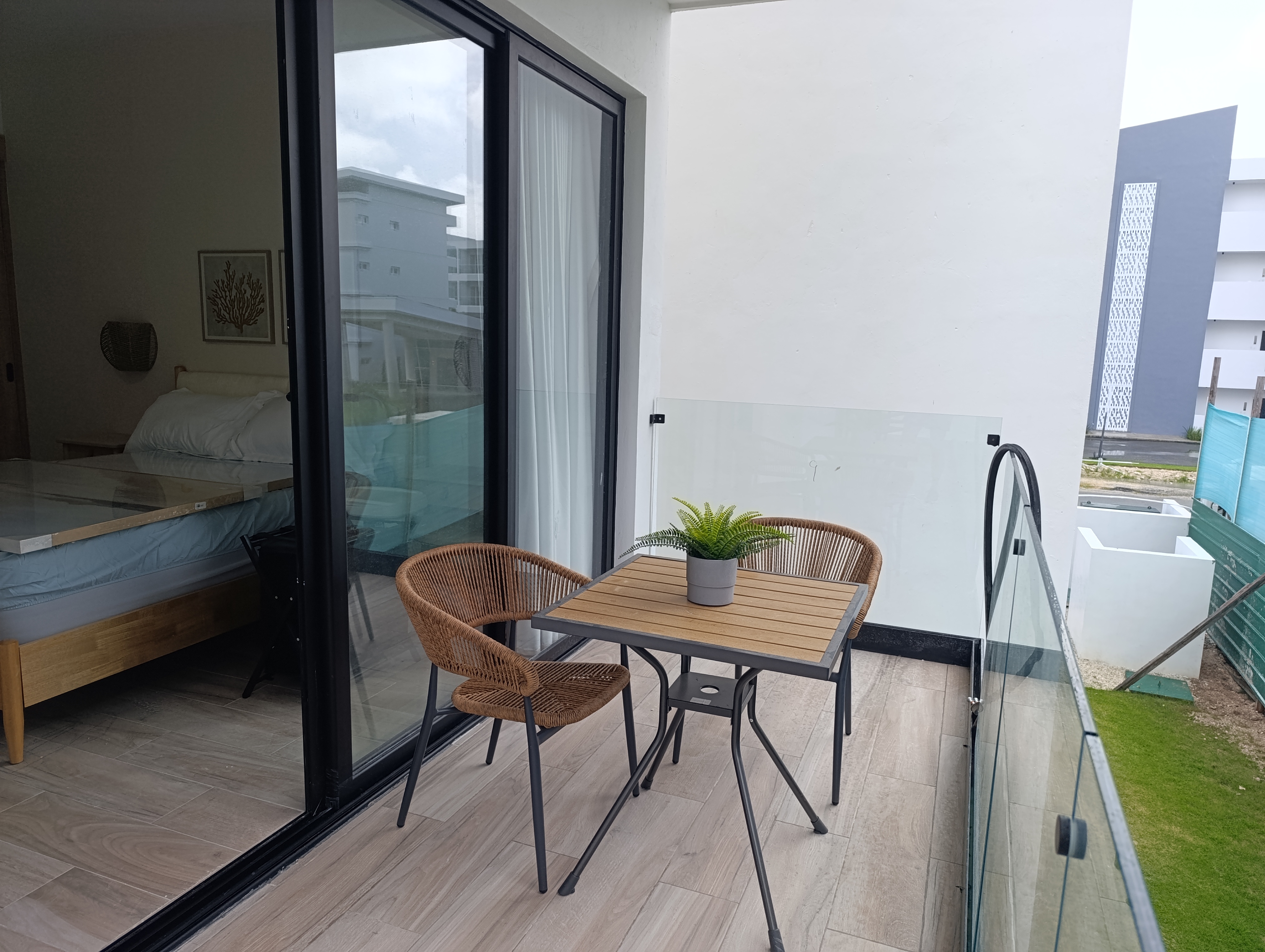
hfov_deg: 73.8
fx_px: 842
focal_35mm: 23
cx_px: 632
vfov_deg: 59.0
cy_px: 476
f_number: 1.6
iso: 50
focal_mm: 6.14
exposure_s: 1/134
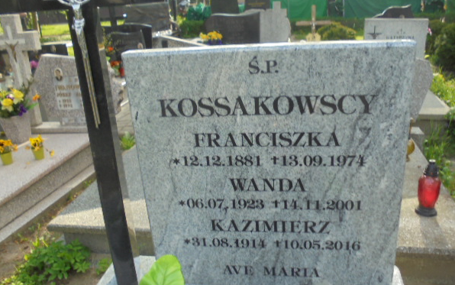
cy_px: 155
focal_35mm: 33
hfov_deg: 58.1
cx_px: 237
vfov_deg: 38.3
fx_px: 409
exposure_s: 1/200
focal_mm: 5.3
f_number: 3.7
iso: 100
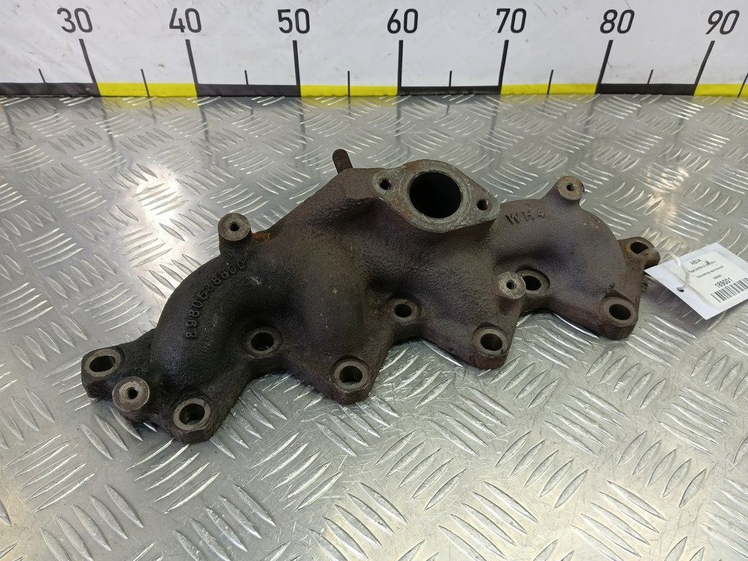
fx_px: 497
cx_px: 374
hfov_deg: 73.9
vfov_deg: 58.9
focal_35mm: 23
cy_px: 280
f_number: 1.6
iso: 130
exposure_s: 1/50
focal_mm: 4.11
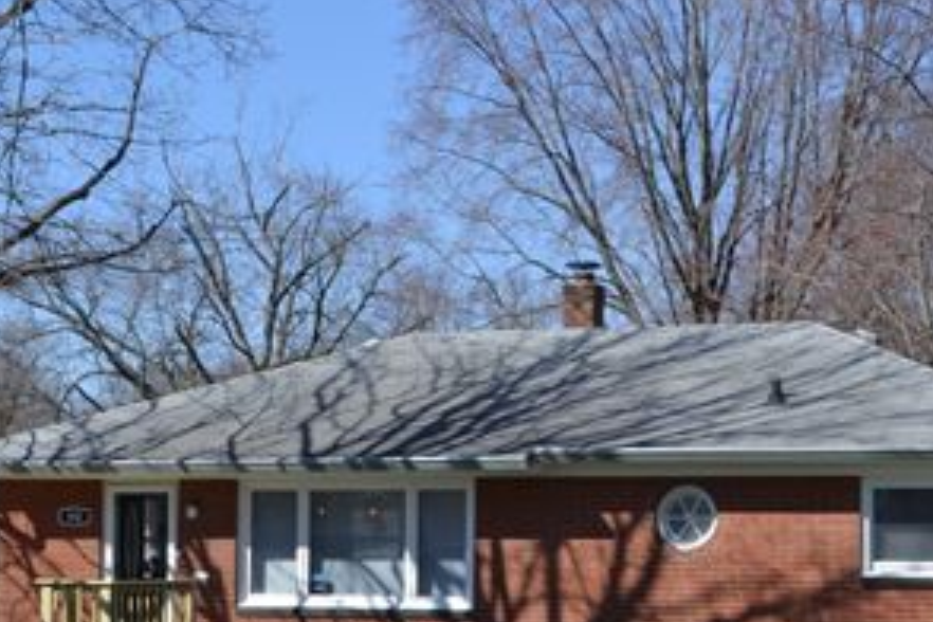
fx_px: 2514
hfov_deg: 21.0
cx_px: 571
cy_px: 513
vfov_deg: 14.0
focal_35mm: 97
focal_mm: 38
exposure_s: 1/200
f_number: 7.1
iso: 100
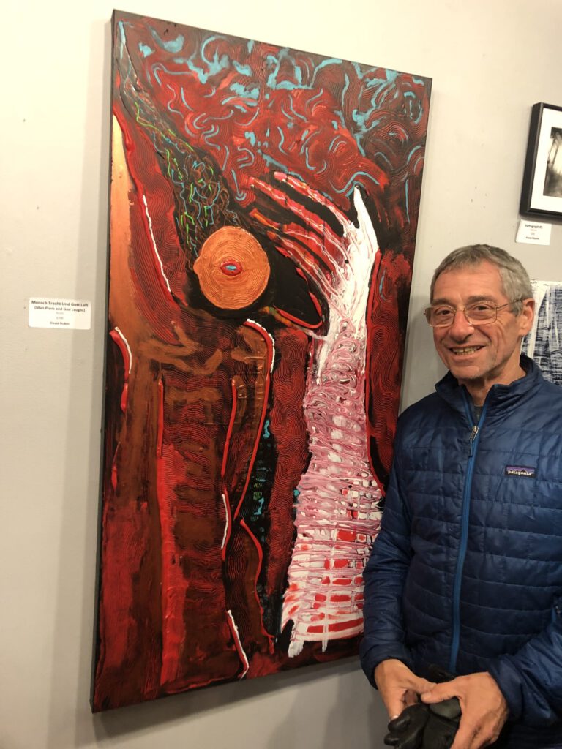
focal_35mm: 28
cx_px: 281
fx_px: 606
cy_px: 374
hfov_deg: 49.7
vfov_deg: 63.4
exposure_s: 1/15
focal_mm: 3.99
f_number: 1.8
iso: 50
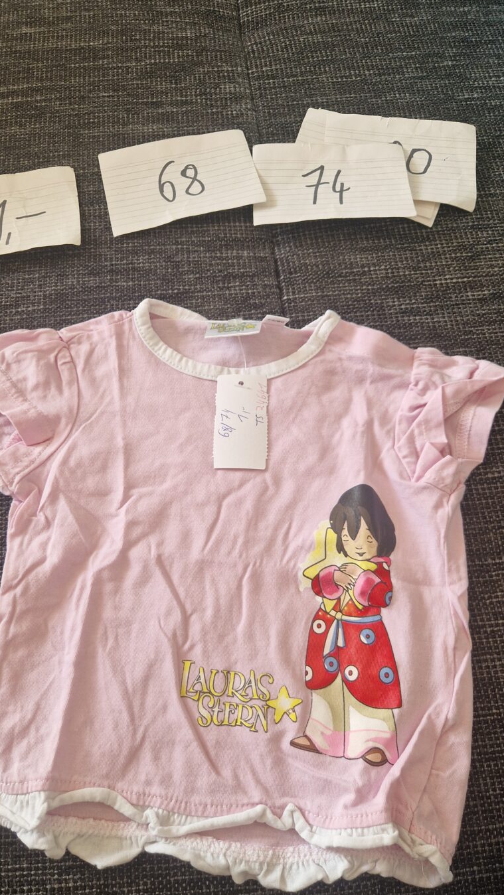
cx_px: 210
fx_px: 618
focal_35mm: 26
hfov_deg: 44.2
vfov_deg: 71.9
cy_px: 452
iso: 160
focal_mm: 5.4
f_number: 1.8
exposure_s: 1/180
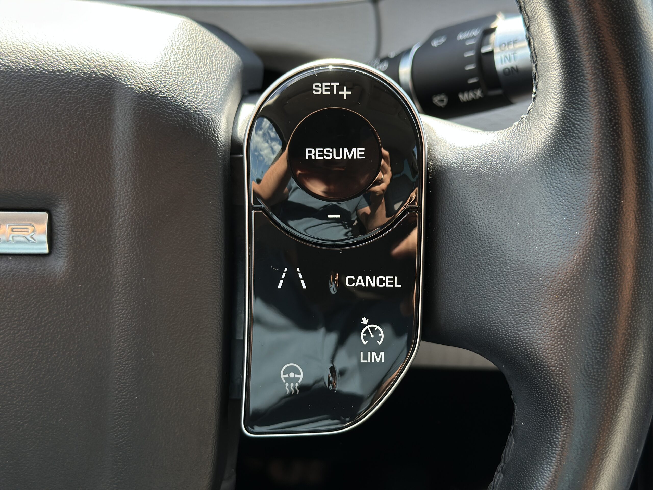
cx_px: 326
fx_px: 905
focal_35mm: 48
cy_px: 245
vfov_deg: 30.3
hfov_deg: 39.7
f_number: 1.78
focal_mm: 6.86
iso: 80
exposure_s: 1/351
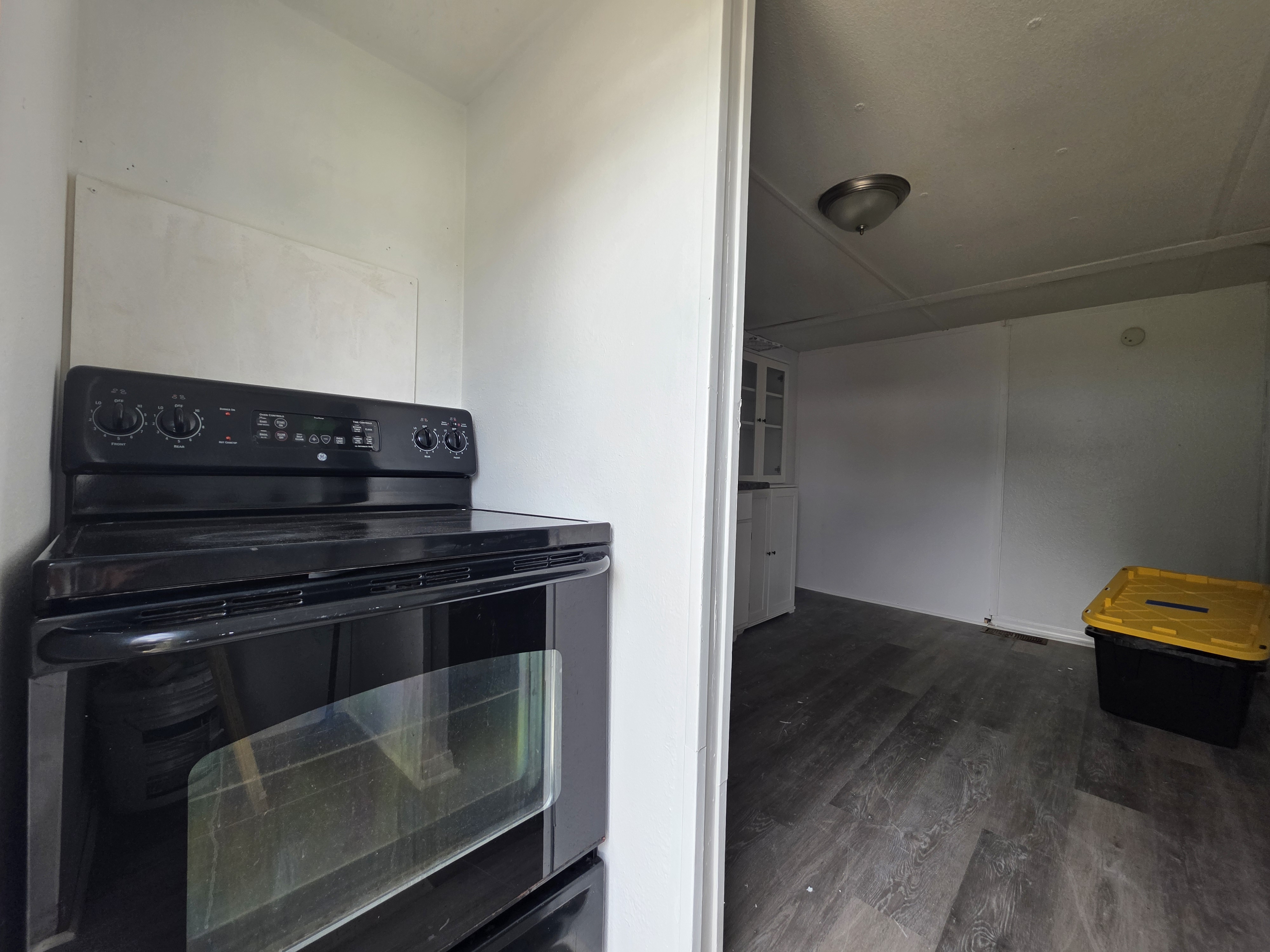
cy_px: 476
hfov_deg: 106.2
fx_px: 477
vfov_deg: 89.9
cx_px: 635
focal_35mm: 13
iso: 100
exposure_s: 1/359
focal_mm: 2.2
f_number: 1.9
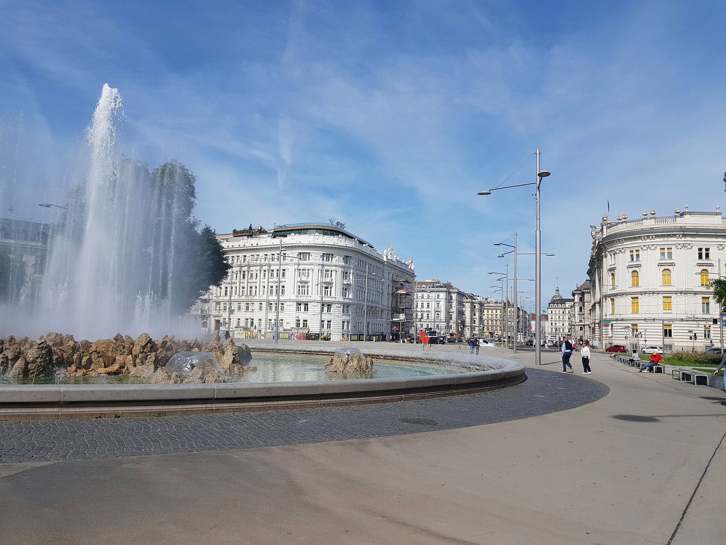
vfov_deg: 53.1
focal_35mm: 26
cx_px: 363
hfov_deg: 67.3
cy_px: 272
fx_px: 545
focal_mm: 4.2
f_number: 1.7
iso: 50
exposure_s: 1/3264
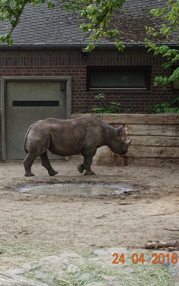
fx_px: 843
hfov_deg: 12.0
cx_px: -11
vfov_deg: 19.3
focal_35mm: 108
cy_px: 143
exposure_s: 1/80
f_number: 5
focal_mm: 25.7
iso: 125
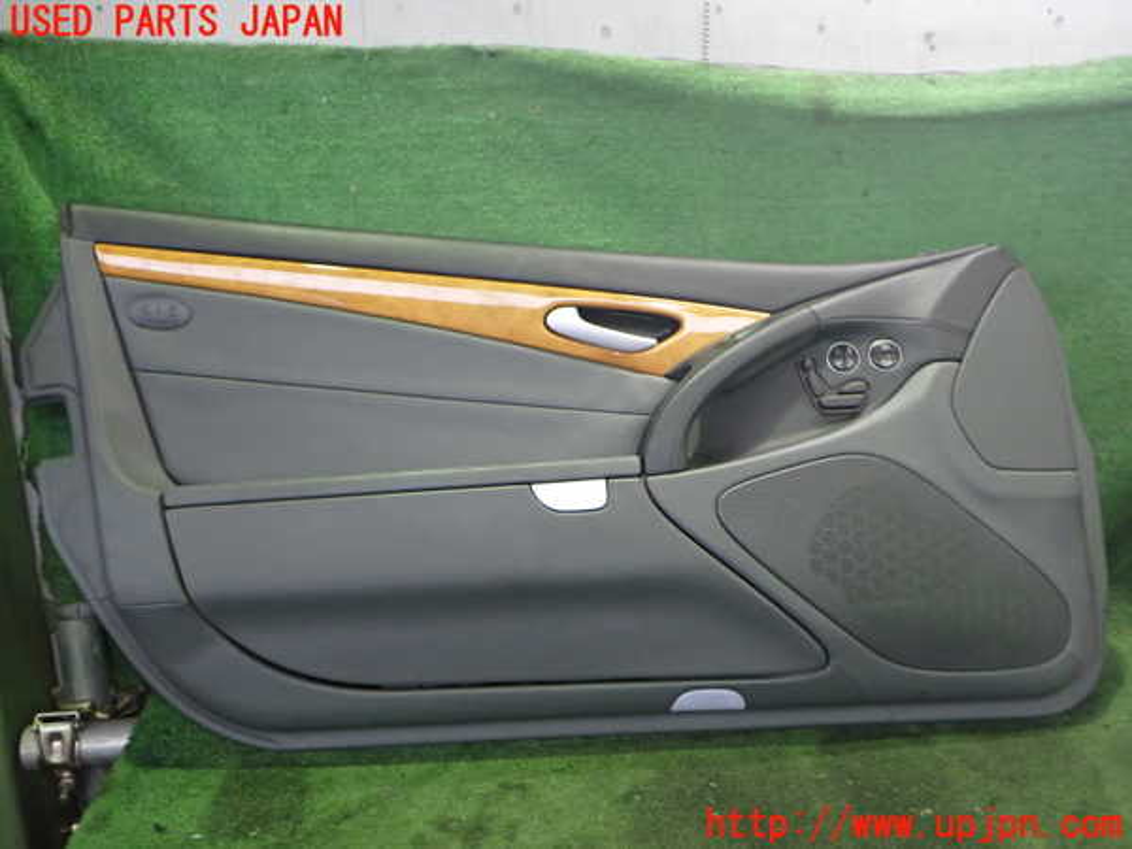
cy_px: 424
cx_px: 566
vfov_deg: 46.8
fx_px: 981
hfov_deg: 60.0
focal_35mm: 30
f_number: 2.3
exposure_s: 1/30
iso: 640
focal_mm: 5.4
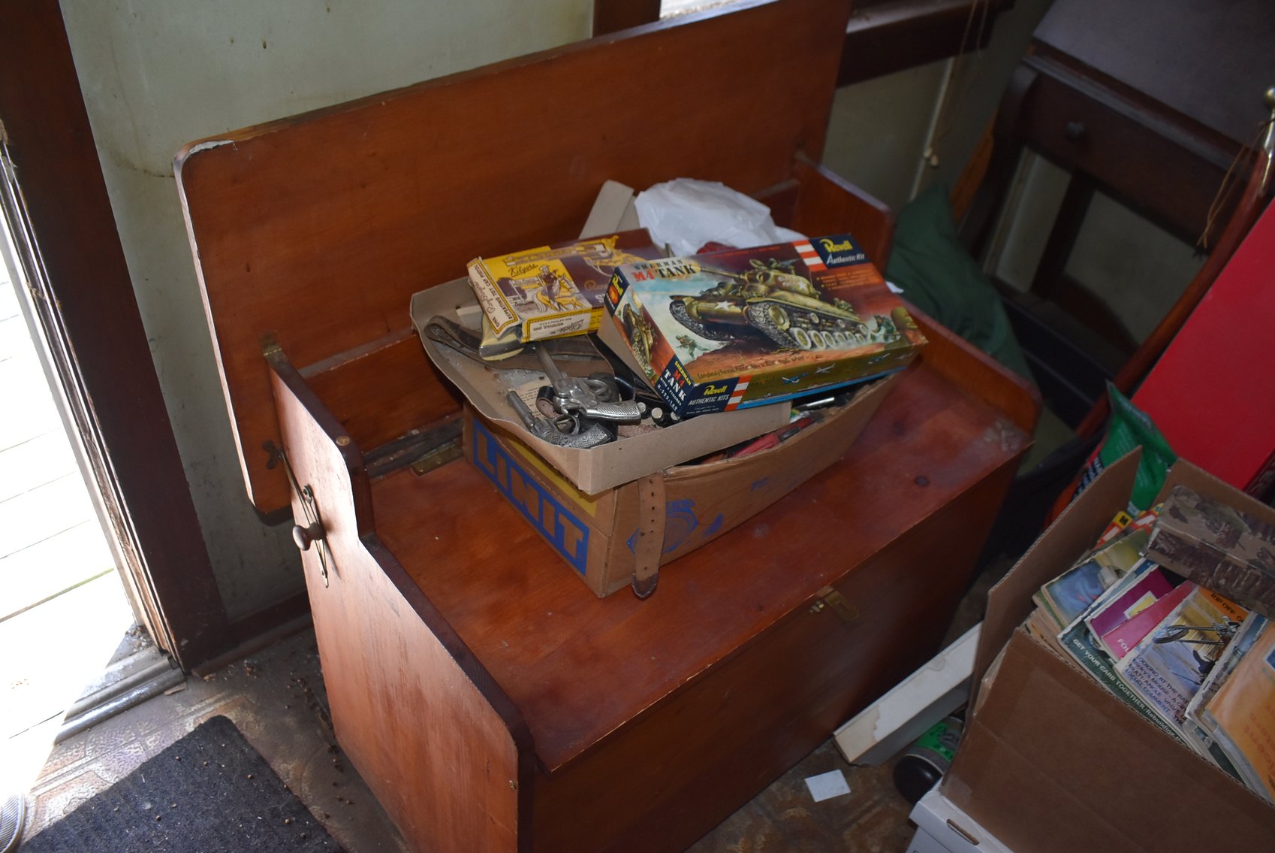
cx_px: 638
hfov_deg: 61.9
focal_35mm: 30
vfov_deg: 43.7
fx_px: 1063
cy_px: 426
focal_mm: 20
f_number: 3.8
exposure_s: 1/160
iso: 800
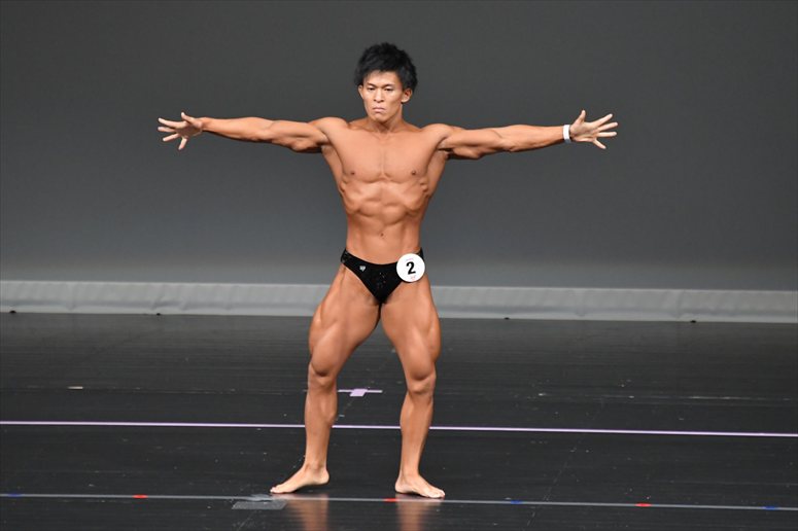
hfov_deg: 5.5
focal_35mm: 375
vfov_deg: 3.7
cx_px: 399
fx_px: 8309
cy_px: 266
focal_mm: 250
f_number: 5.6
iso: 4000
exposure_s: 1/400
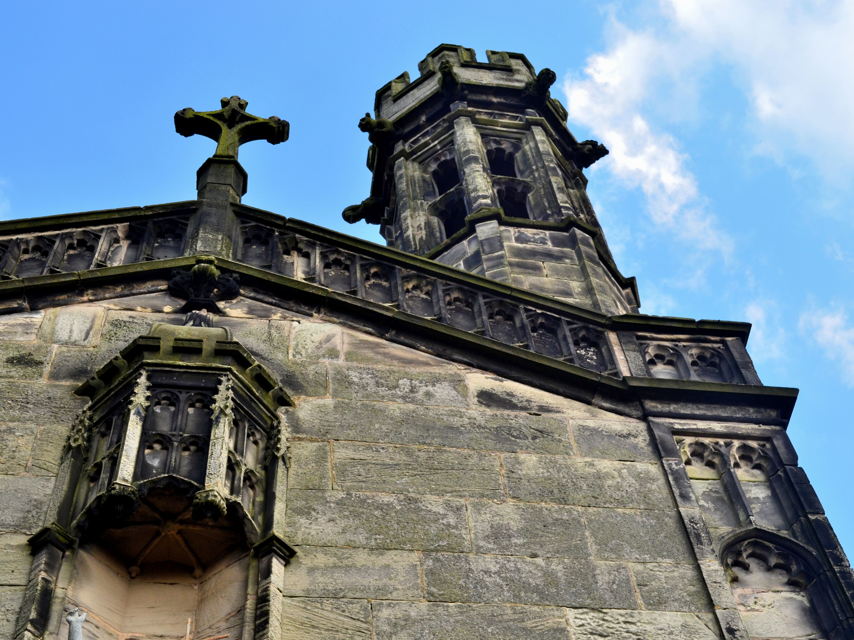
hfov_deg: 36.2
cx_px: 461
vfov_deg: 27.5
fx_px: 1308
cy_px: 323
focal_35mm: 53
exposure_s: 1/60
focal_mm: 32
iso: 400
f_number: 8
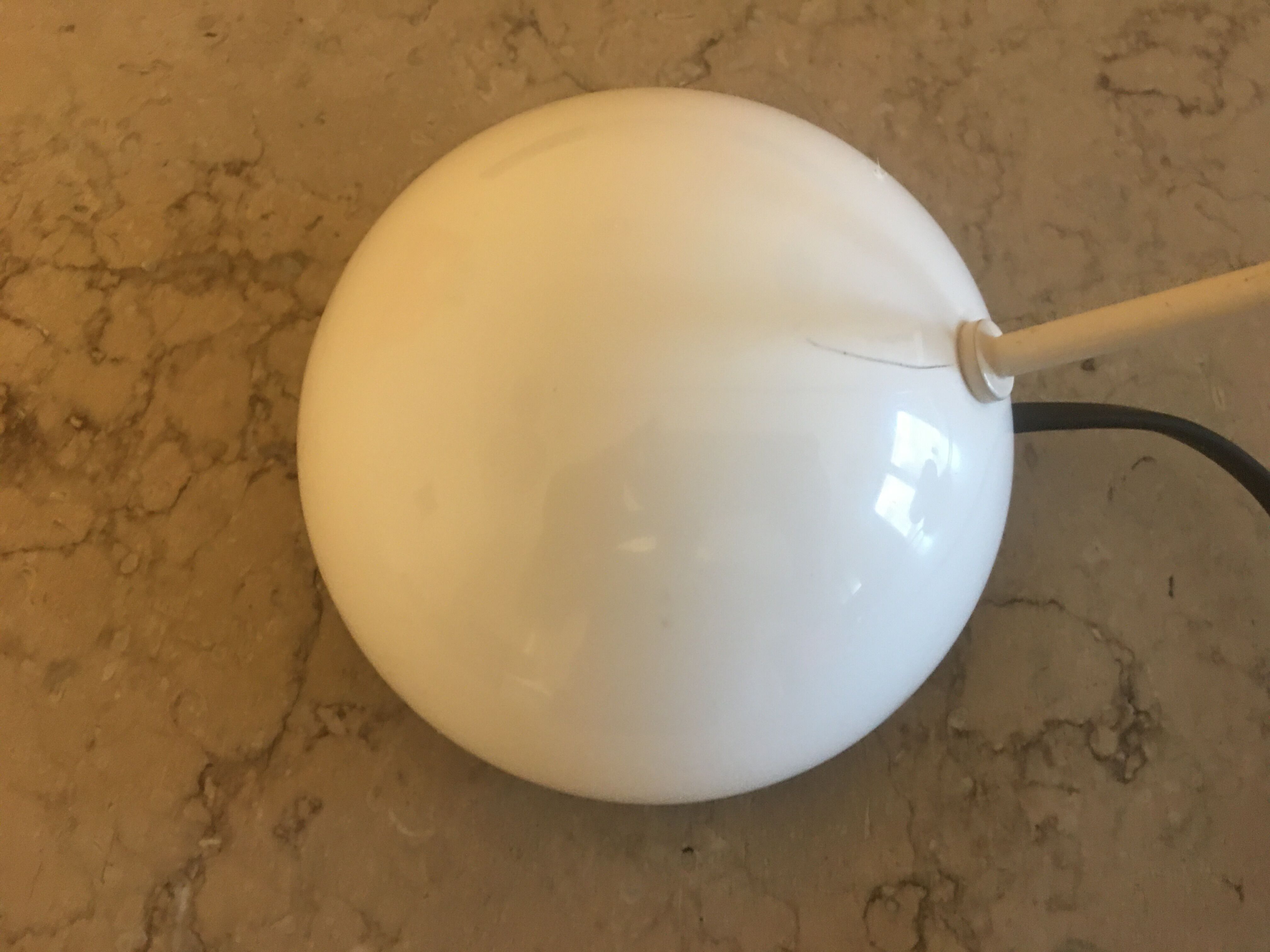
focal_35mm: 29
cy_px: 476
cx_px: 635
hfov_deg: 61.7
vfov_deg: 48.2
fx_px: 1064
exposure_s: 1/8
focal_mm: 4.15
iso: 100
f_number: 2.2
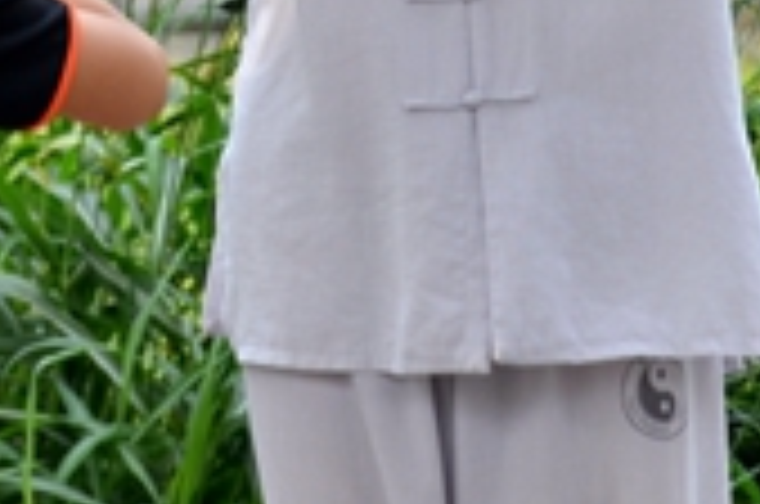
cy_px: -684
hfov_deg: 2.9
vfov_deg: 1.9
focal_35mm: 711
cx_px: 157
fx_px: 14982
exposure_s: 1/200
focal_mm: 100
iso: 200
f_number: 7.1
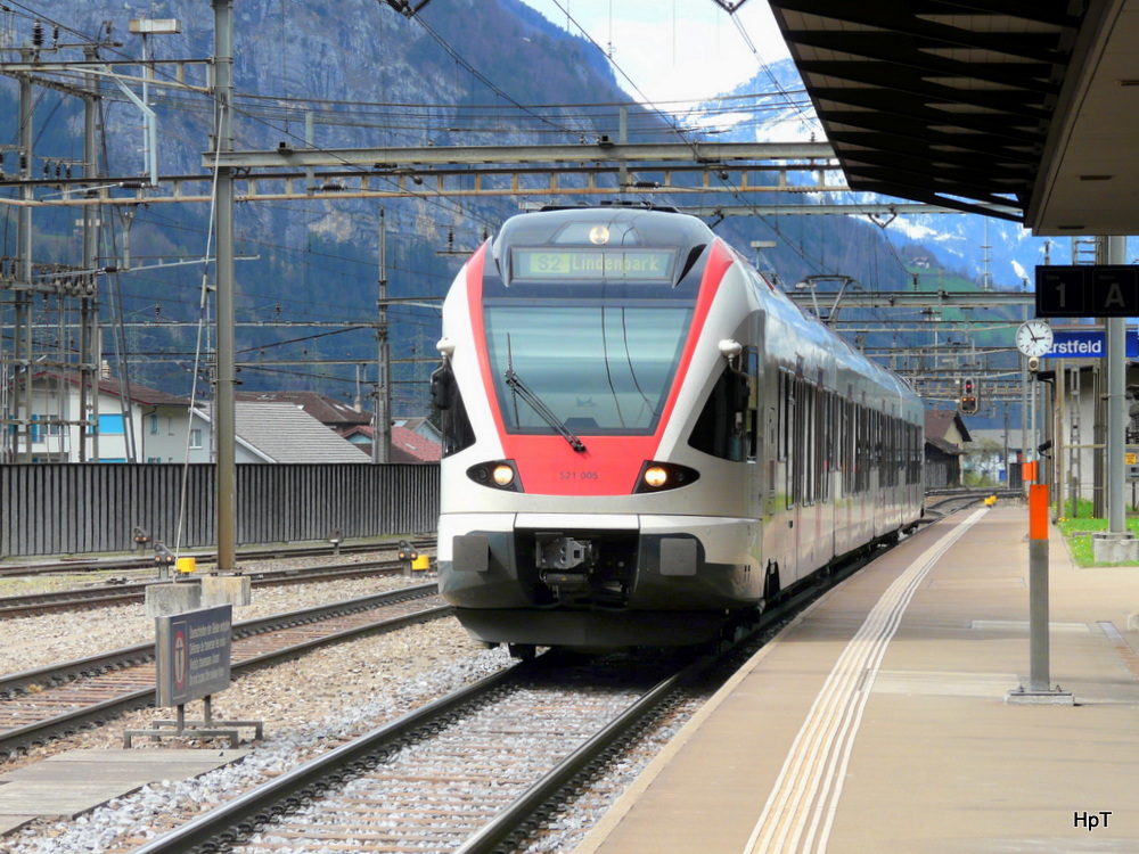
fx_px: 4310
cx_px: 570
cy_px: 427
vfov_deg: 11.3
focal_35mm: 131
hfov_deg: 15.1
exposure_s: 1/250
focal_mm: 21.6
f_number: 5
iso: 100
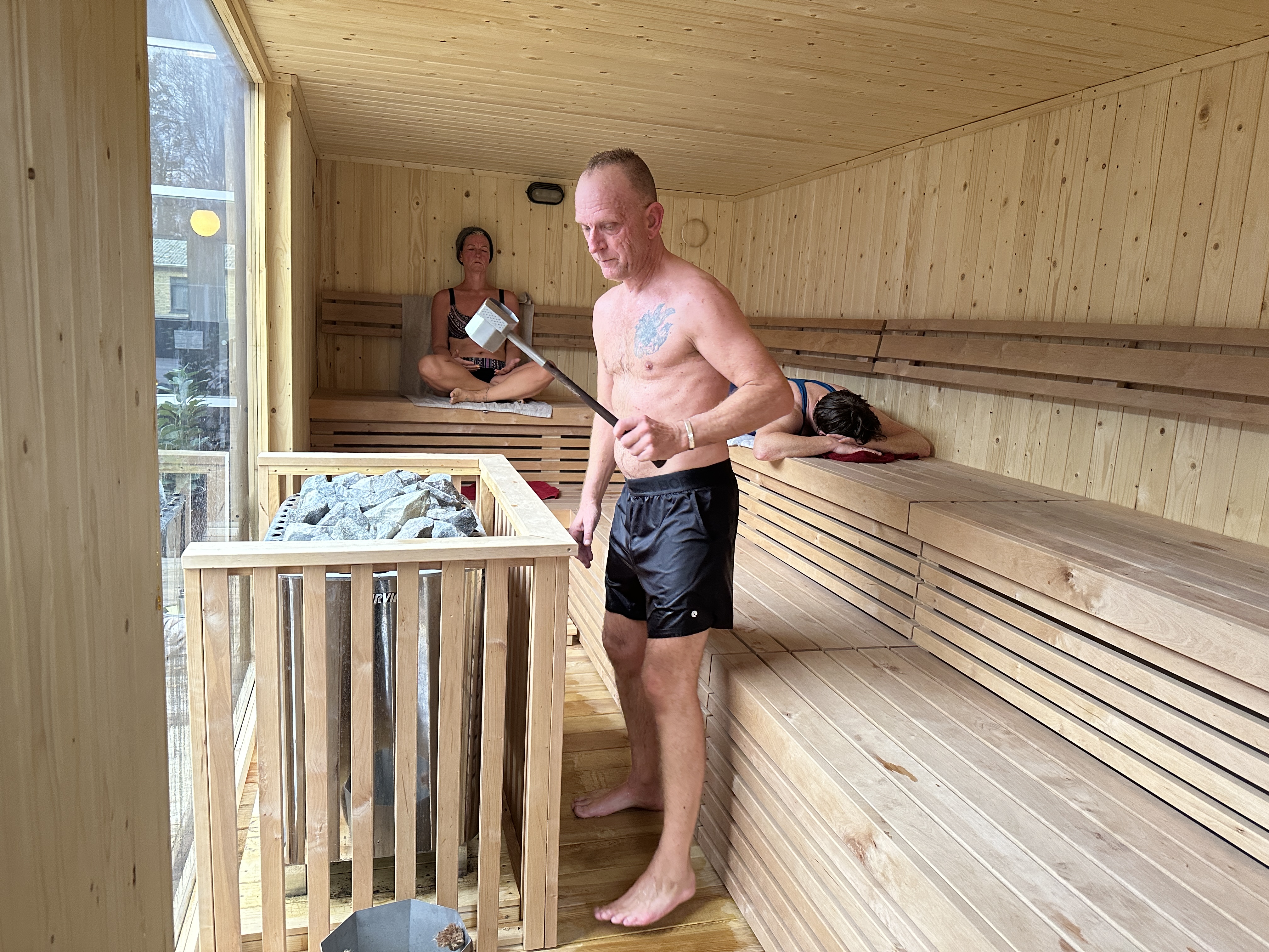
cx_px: 634
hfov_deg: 71.6
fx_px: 880
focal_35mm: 24
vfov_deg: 56.8
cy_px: 476
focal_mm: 6.86
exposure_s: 1/60
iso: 320
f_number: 1.78
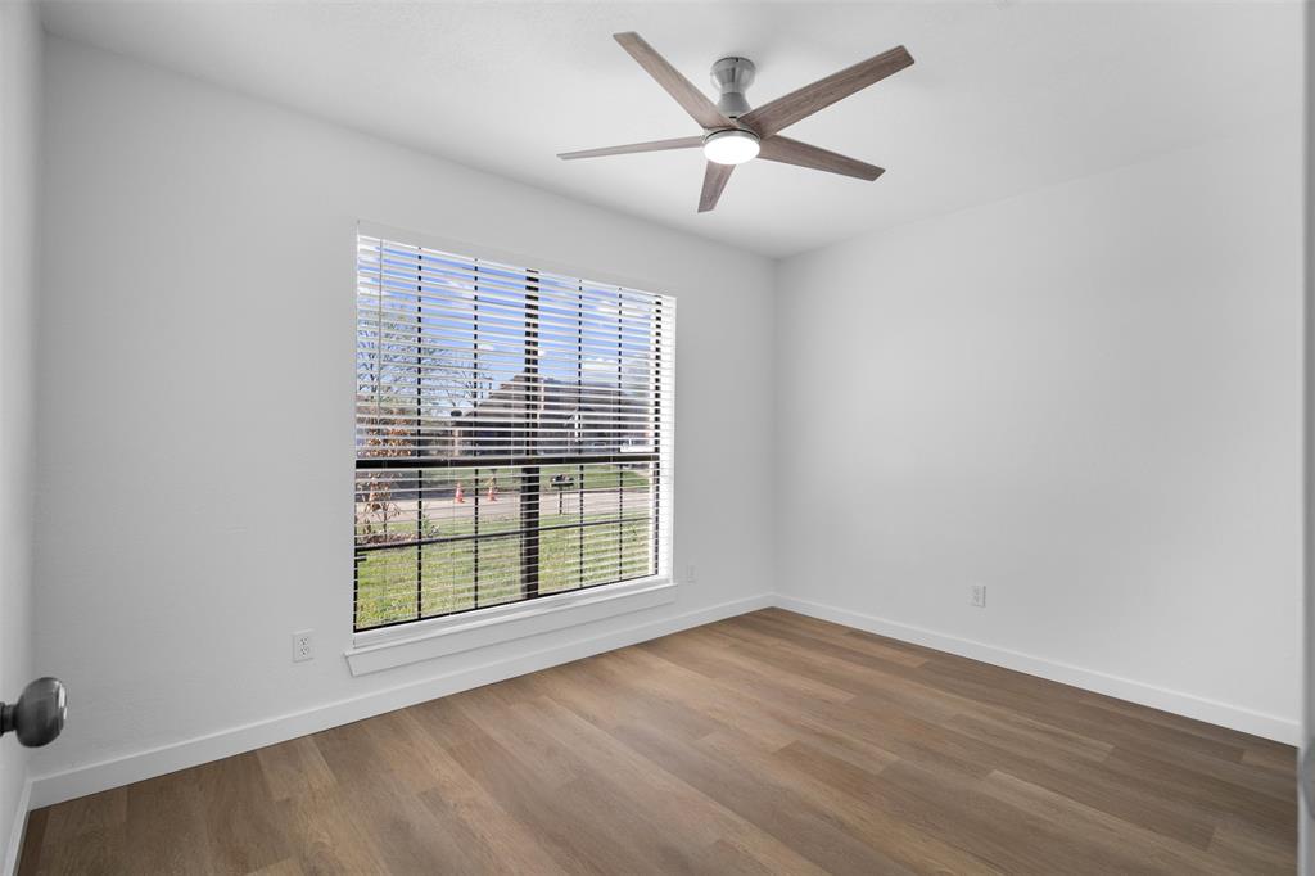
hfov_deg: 96.8
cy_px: 438
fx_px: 584
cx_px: 658
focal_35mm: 16
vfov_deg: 73.7
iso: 400
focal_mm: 16
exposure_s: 1/10
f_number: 8
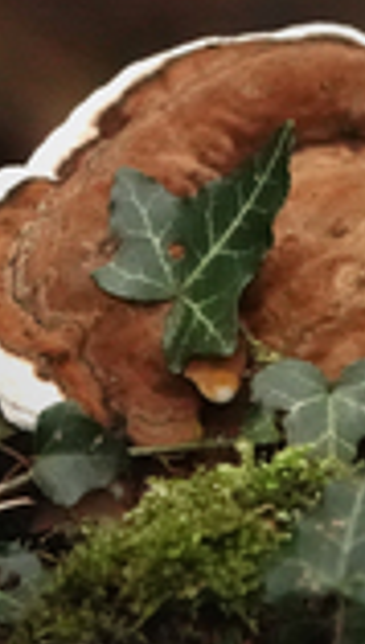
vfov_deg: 1.3
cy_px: 133
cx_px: 271
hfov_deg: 0.8
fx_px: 27556
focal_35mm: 1611
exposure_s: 1/2000
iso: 6400
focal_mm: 192.73
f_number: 4
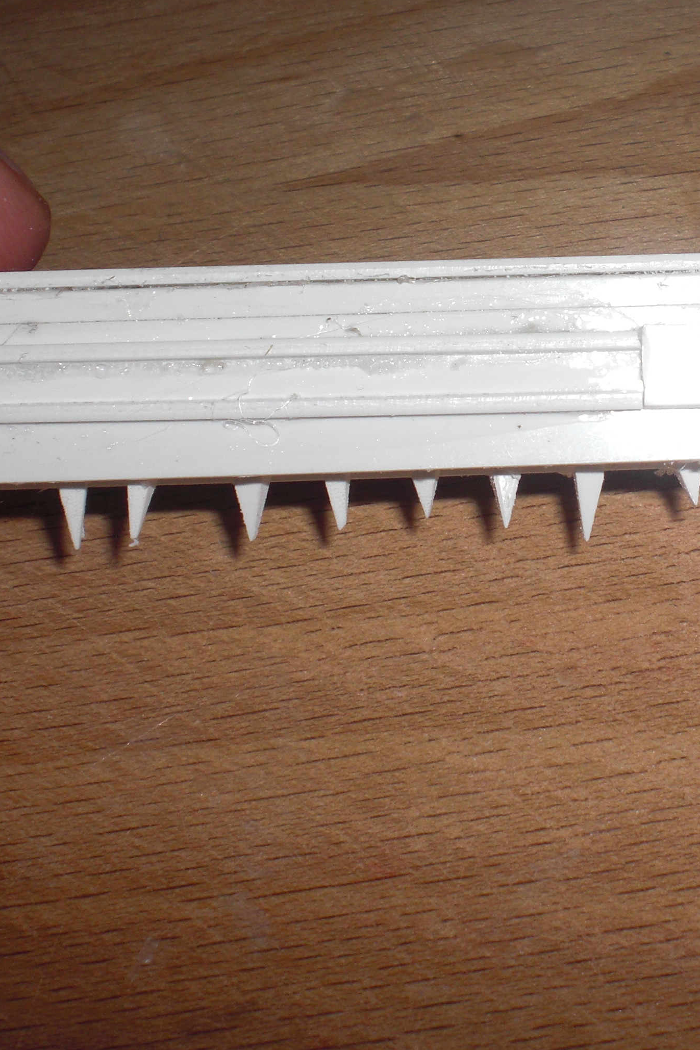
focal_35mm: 64
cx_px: 622
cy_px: 438
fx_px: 1867
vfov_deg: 31.4
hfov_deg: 20.8
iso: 64
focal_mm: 6.3
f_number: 5.6
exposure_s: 1/60
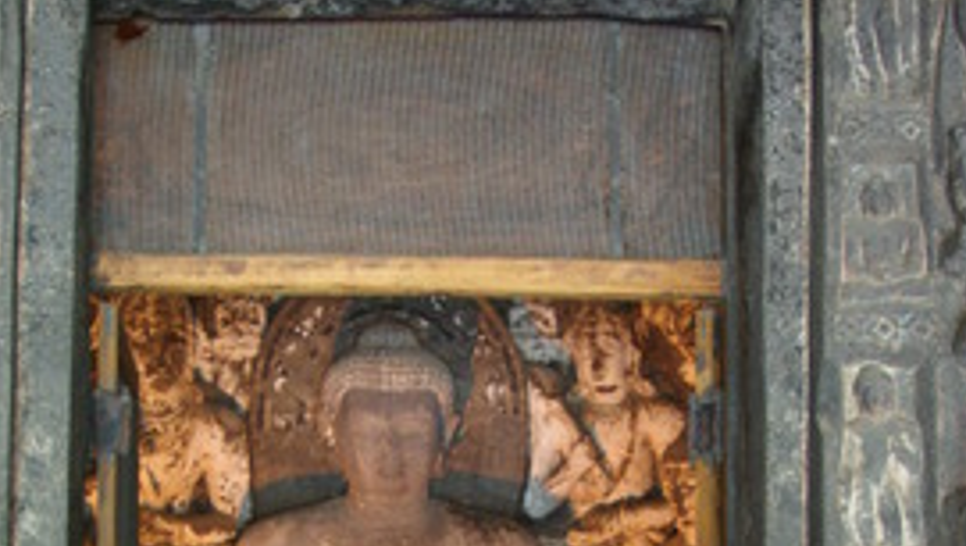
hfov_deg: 32.8
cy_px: 735
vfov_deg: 17.6
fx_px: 1639
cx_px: 449
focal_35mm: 64
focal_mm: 23
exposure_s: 1/8
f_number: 4
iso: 800
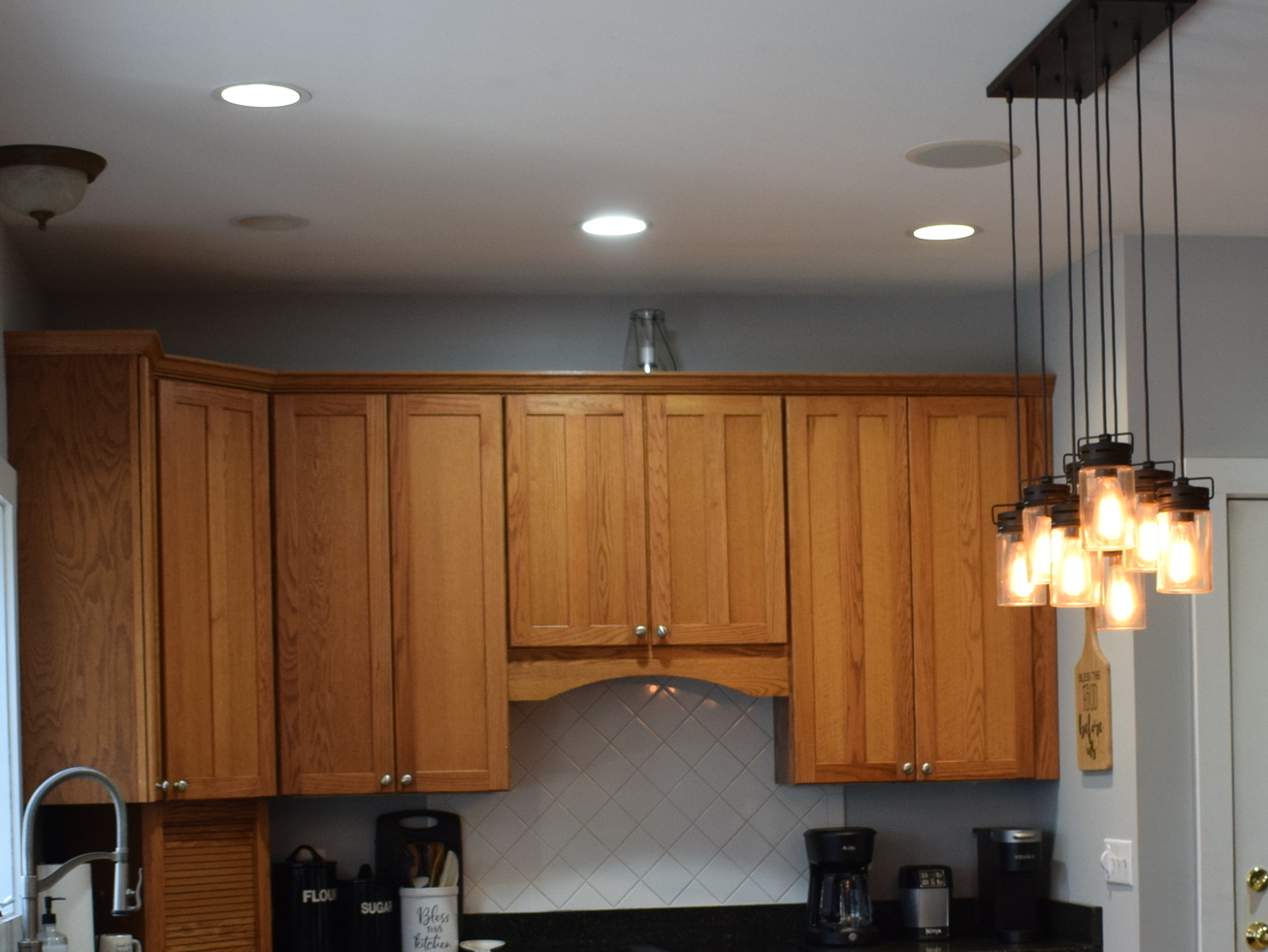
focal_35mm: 61
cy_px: 792
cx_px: 744
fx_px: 2235
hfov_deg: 31.6
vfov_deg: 23.6
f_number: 4
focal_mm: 18
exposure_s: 1/60
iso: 560
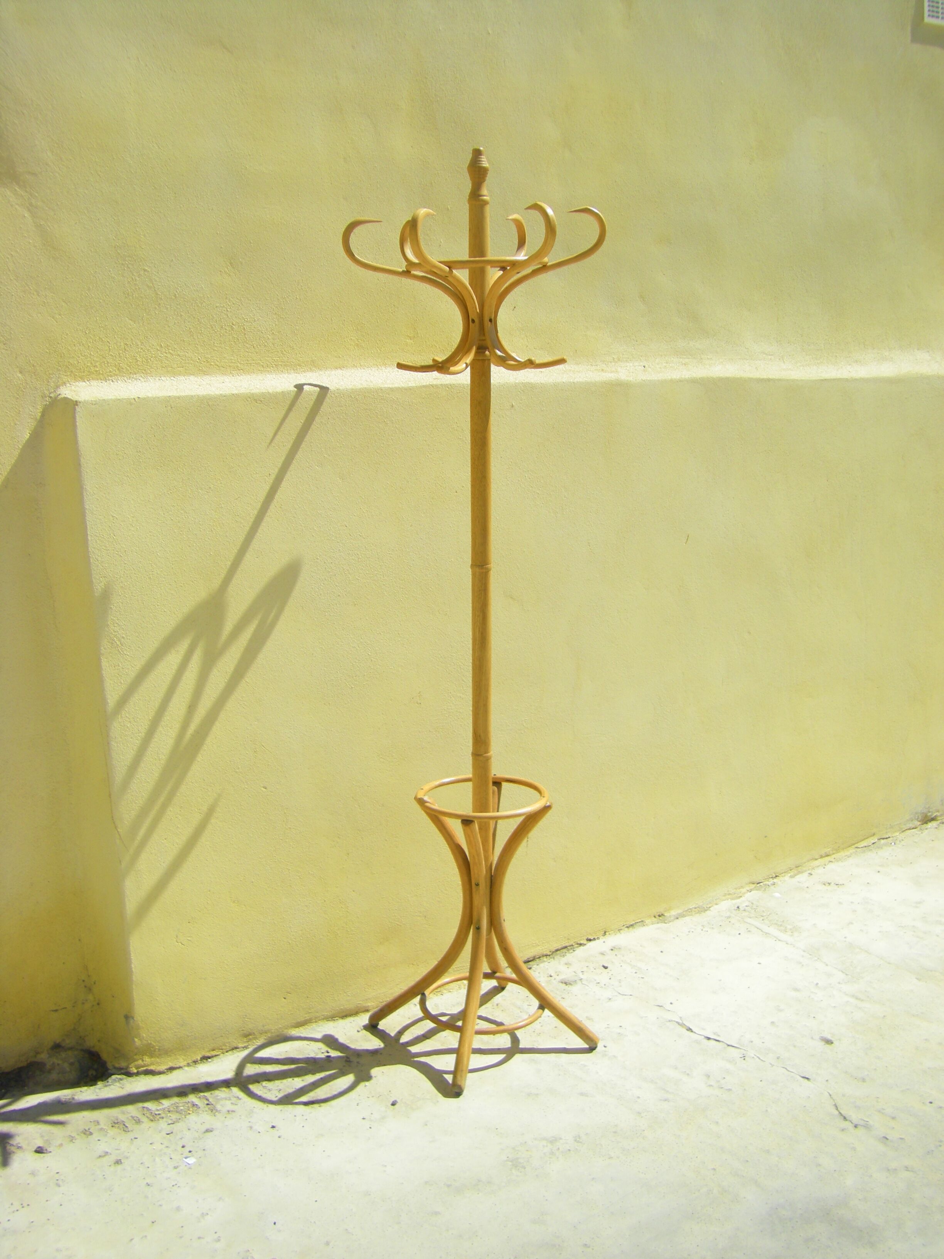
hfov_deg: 37.7
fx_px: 1382
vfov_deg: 49.0
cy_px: 630
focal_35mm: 38
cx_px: 472
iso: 64
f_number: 7
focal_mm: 6.3
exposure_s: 1/250
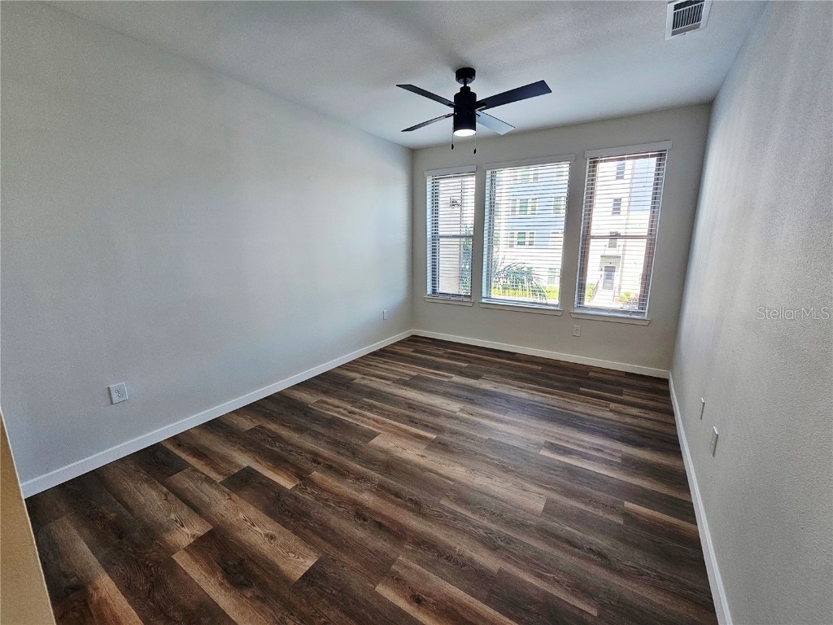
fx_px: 313
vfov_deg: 89.9
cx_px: 416
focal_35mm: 13
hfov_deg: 106.2
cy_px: 312
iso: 64
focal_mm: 2.2
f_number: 2.2
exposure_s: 1/60.2
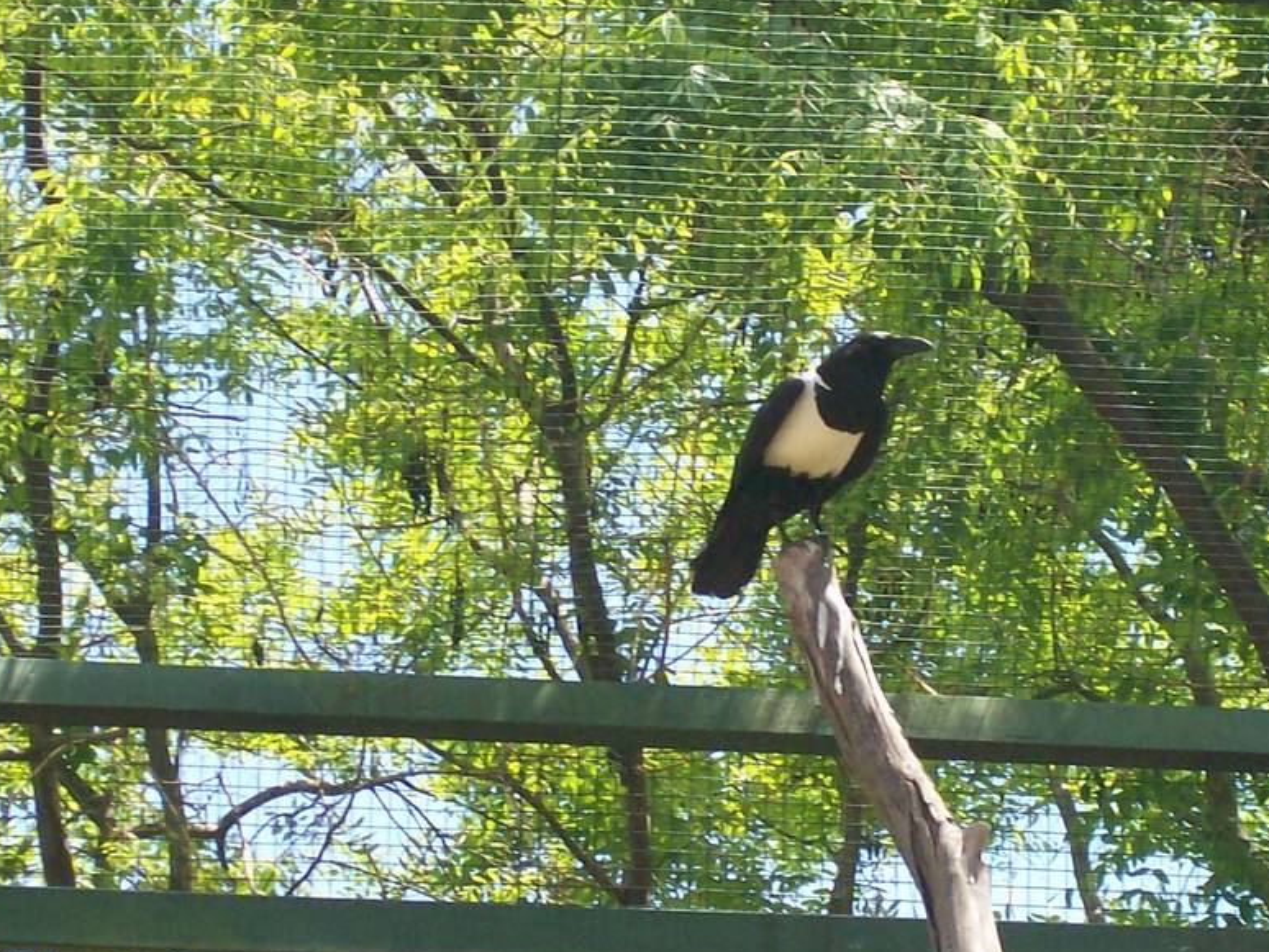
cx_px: 926
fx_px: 8178
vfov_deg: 6.7
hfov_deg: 8.9
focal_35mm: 223
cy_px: 528
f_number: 4.8
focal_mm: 18
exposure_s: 1/218
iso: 80
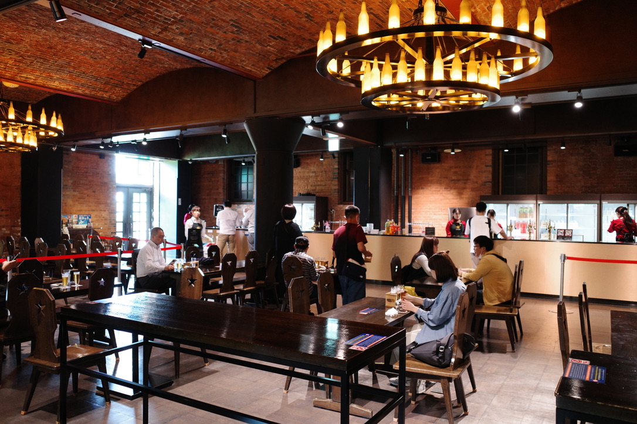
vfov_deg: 46.4
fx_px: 495
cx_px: 318
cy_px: 212
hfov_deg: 65.5
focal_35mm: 28
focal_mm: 18.3
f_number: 2.8
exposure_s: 1/30
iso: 1600
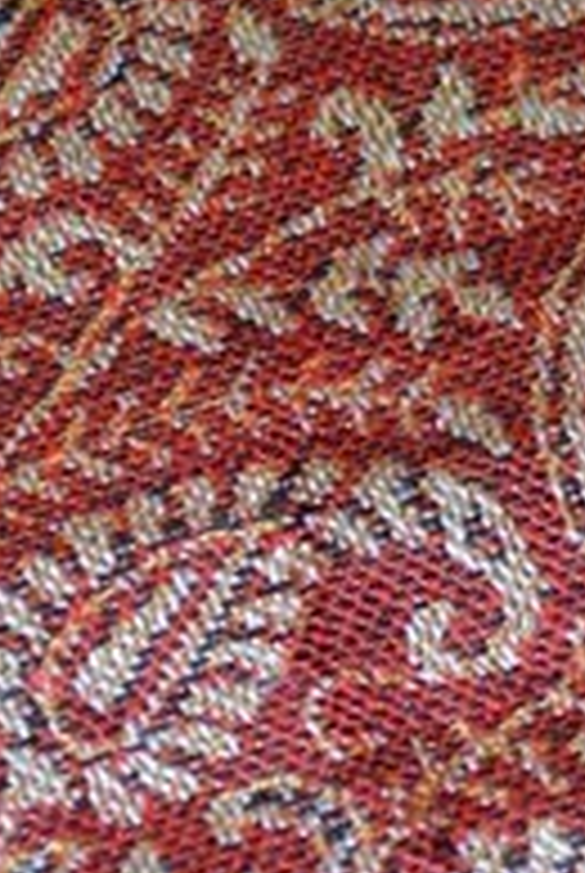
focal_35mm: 158
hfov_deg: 8.6
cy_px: 259
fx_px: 3837
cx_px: 666
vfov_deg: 13.0
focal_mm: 20
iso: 160
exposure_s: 1/60
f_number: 3.8
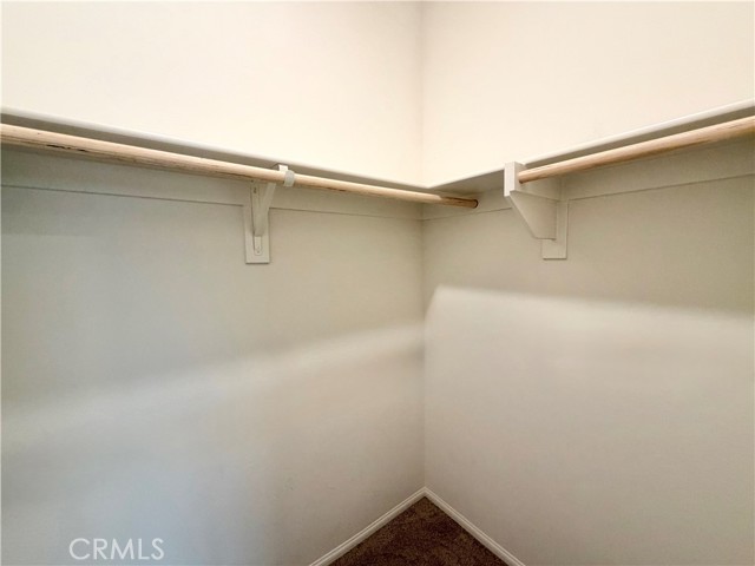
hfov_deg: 102.1
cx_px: 378
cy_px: 283
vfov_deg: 85.7
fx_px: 305
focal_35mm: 14
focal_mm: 2.22
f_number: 2.2
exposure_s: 1/120
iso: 320
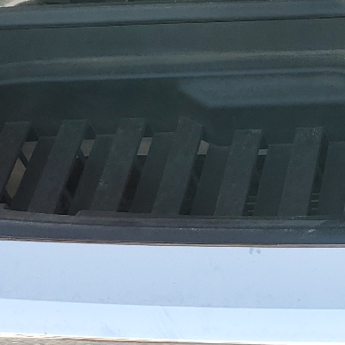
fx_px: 1071
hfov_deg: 16.5
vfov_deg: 18.1
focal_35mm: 95
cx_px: 530
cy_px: 45
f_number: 1.5
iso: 50
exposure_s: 1/500
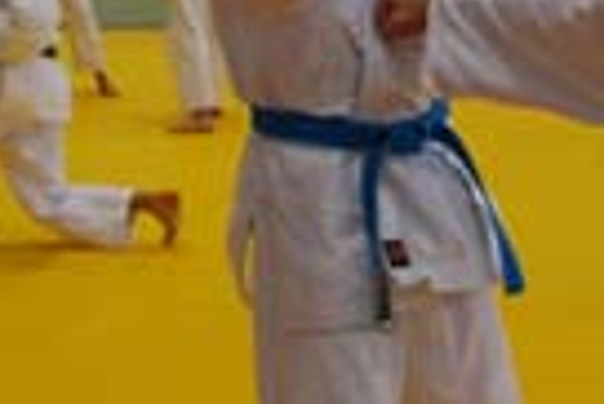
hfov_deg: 17.2
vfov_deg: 11.4
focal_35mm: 119
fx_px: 1999
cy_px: -40
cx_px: 373
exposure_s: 1/60
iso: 200
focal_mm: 18
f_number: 4
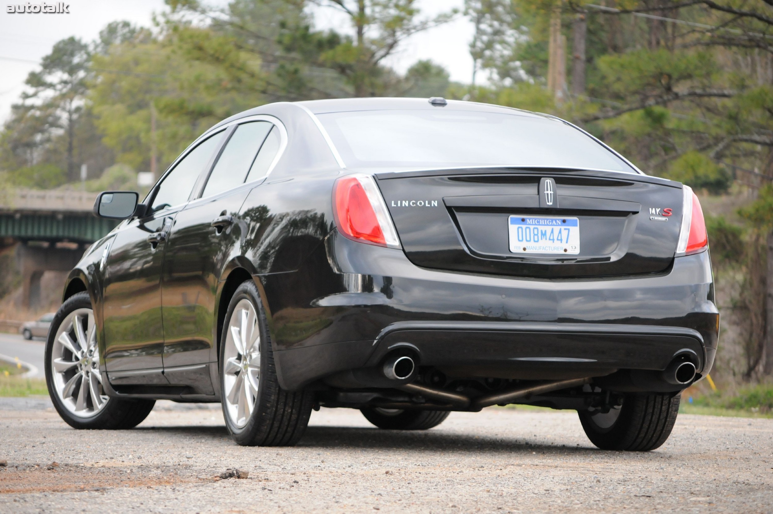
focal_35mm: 147
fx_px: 3153
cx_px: 386
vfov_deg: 9.3
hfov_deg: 14.0
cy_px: 257
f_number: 4.5
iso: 1000
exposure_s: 1/80
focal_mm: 98
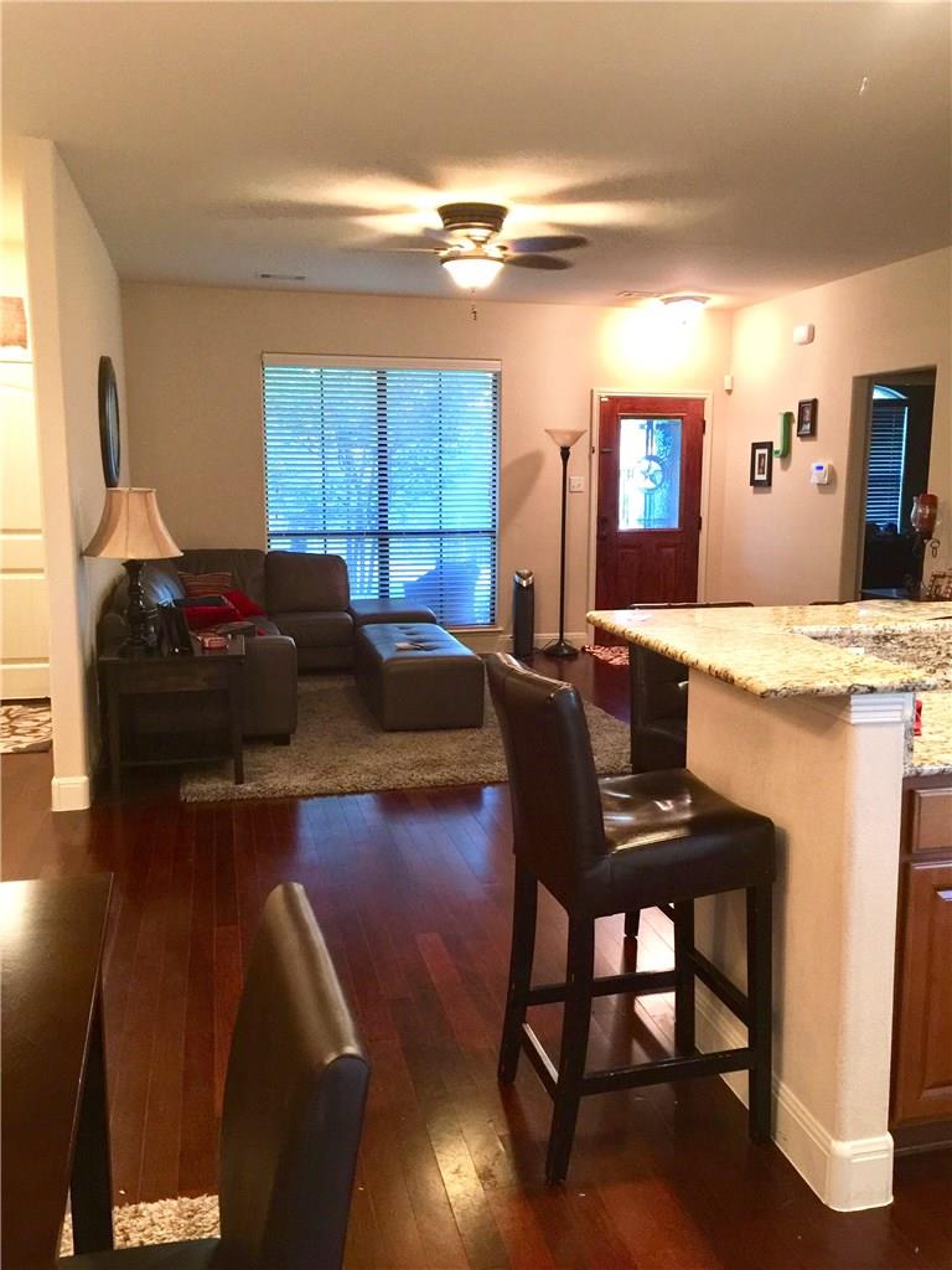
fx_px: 1063
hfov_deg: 48.2
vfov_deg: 61.7
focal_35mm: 29
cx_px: 476
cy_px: 635
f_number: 2.2
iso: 125
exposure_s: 1/15
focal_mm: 4.15
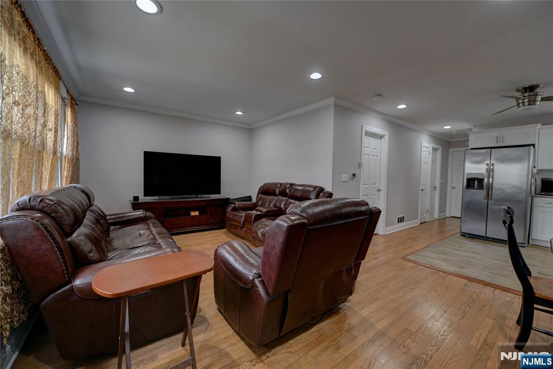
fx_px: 215
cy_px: 184
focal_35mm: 14
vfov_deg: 81.2
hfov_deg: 104.3
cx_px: 276
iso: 640
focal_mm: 14
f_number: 5.6
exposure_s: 1/25
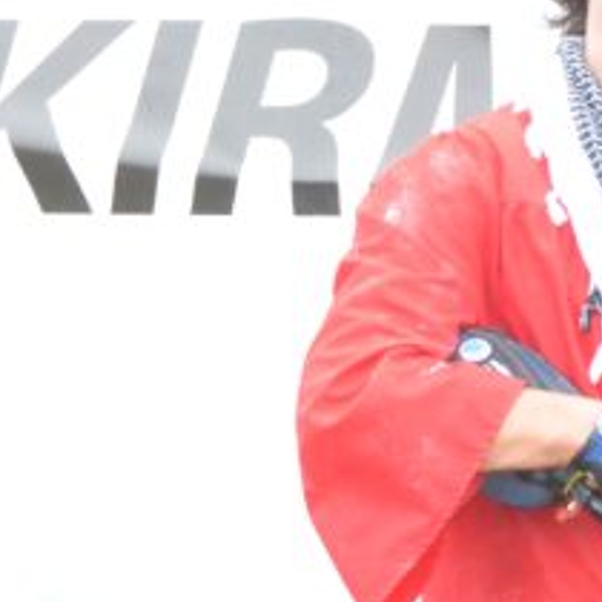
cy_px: 258
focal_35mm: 285
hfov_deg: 6.0
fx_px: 5608
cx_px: 1301
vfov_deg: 6.1
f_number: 9
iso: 1000
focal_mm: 46
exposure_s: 1/250
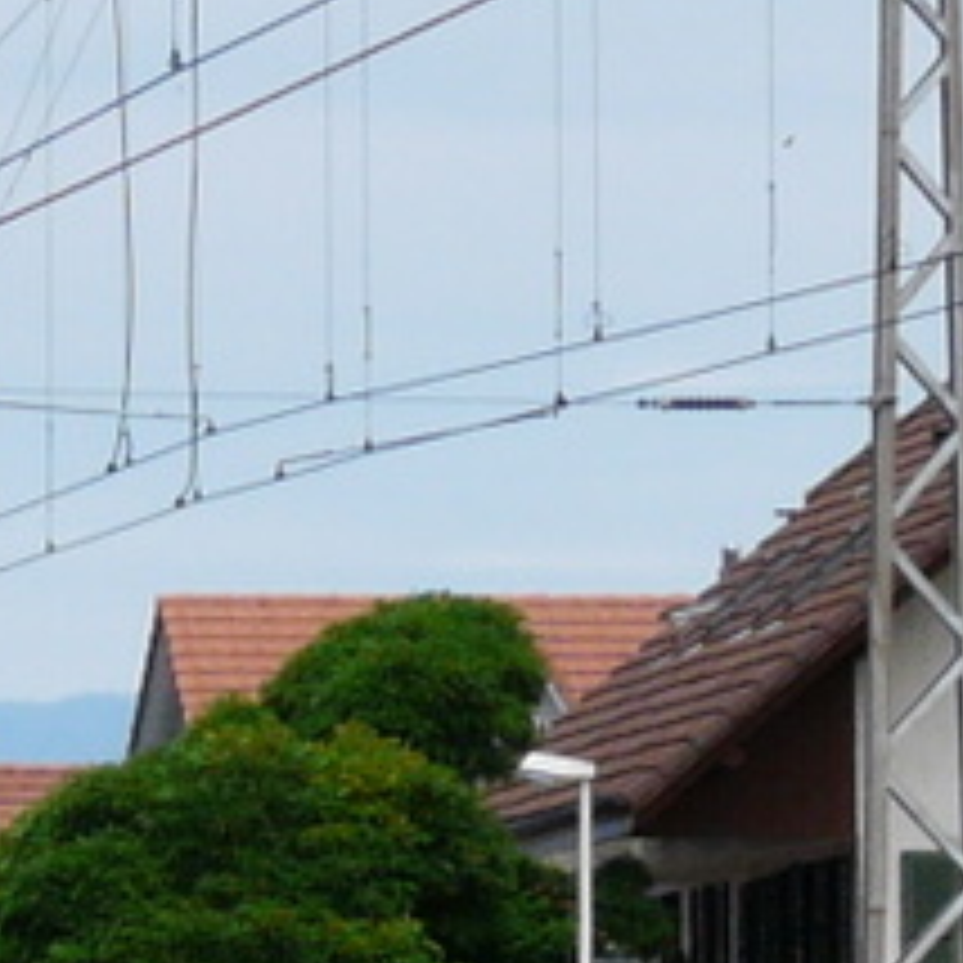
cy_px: 1208
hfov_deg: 3.7
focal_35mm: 463
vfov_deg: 3.8
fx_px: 14573
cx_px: -1120
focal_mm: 18.3
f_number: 5.6
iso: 100
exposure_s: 1/400
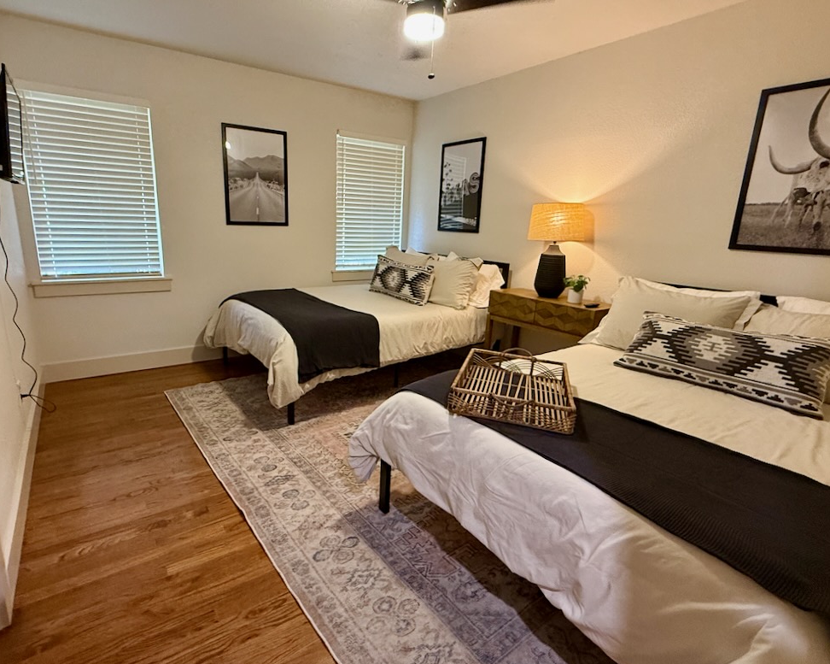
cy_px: 328
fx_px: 442
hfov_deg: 86.3
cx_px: 388
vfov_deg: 73.8
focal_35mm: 18
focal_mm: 2.22
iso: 500
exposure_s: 1/59
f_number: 2.2
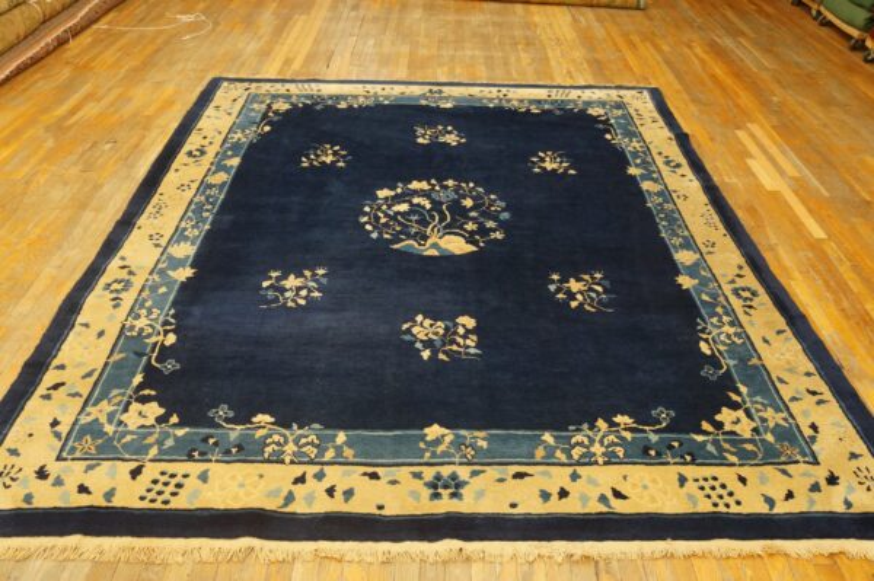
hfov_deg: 64.6
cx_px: 437
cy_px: 290
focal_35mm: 28
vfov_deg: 45.6
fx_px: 691
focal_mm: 19
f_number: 4
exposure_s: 1/60
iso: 1250
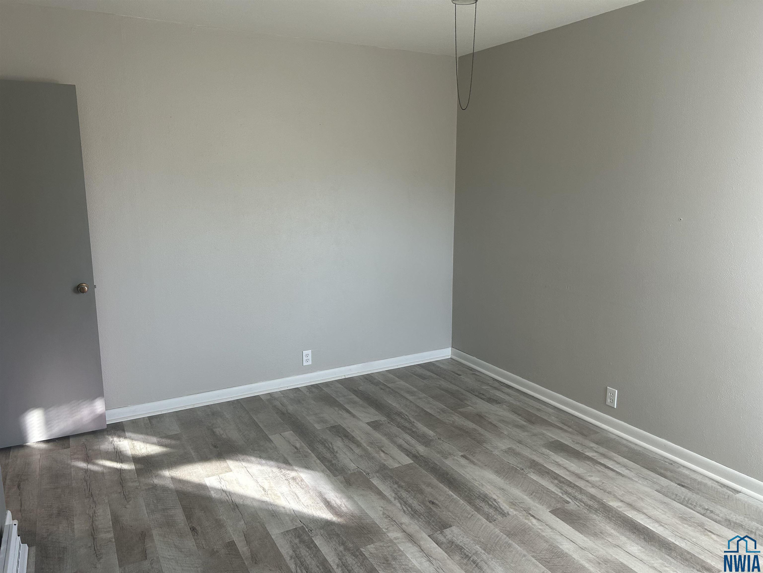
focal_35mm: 26
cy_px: 286
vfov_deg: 53.1
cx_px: 382
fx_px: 573
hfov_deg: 67.3
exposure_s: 1/120
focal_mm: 5.7
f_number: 1.5
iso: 100
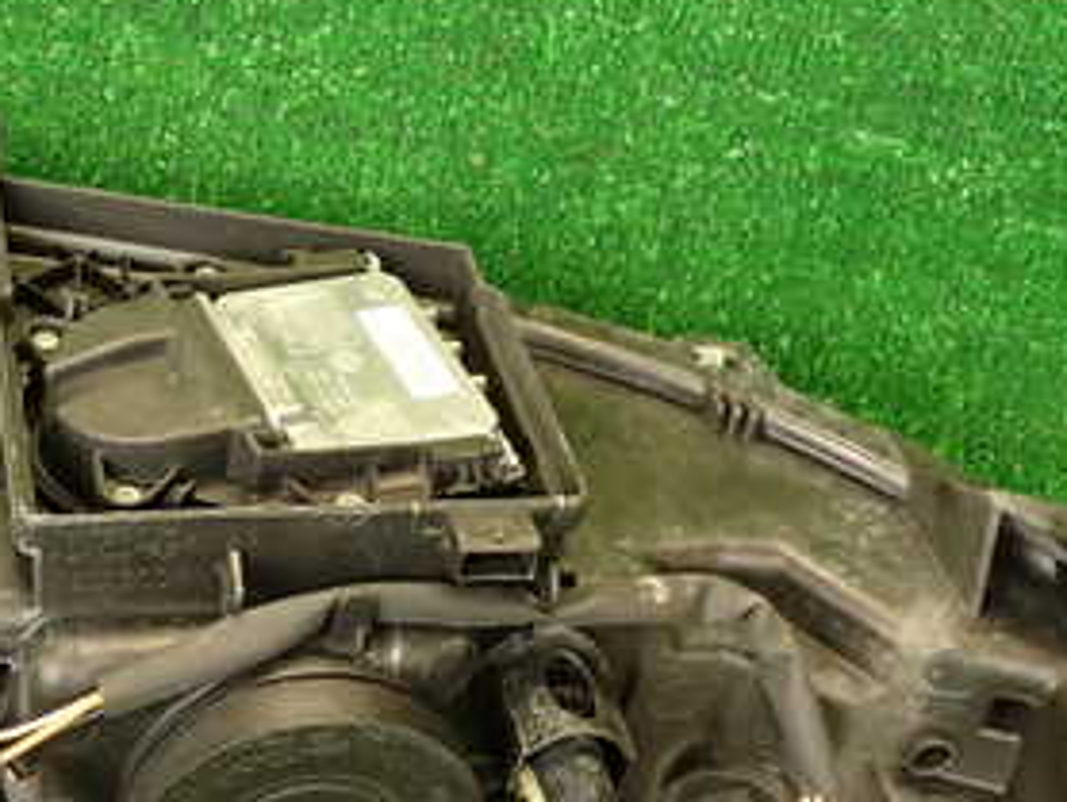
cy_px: 652
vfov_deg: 21.1
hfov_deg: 27.8
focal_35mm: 69
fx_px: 2129
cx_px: 273
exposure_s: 1/30
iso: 320
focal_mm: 5.79
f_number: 2.4
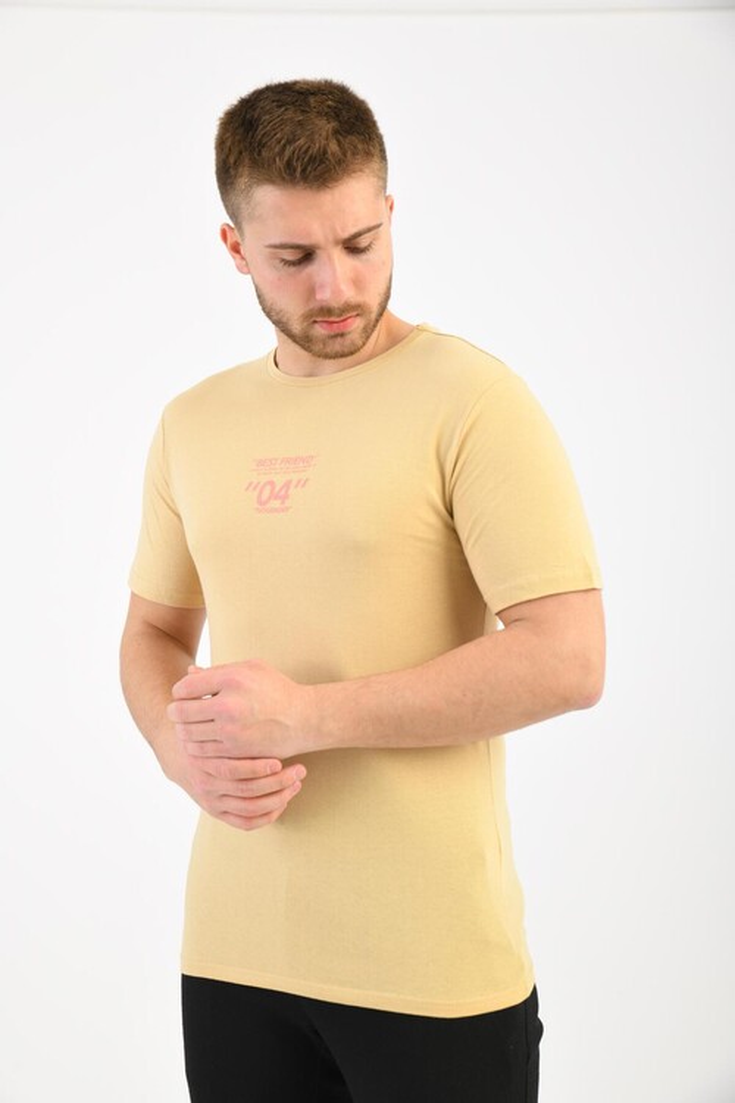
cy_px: 552
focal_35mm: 52
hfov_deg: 26.0
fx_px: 1592
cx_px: 368
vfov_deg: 38.2
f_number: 7.1
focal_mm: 52
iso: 100
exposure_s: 1/160
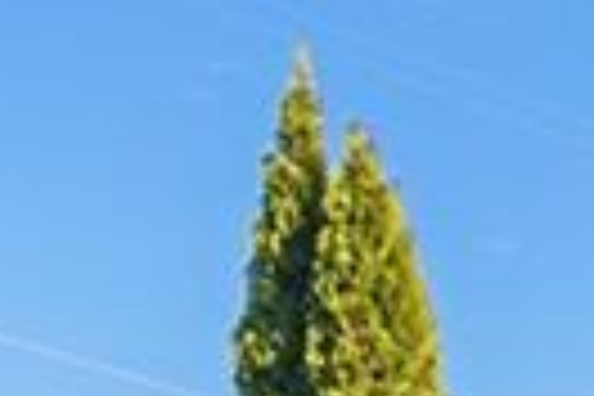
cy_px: 808
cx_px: 2200
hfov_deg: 7.6
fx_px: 3448
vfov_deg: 6.4
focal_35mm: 209
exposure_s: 1/640
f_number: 7.1
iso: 200
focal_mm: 27
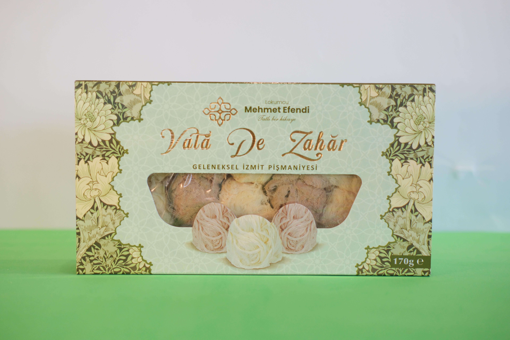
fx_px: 751
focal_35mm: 53
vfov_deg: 25.5
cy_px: 170
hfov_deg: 37.5
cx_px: 255
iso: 640
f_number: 2
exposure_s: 1/800
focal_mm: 35
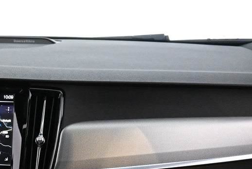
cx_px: -22
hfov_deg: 25.1
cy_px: 212
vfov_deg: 17.2
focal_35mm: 75
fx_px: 525
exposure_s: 1/25
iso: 3200
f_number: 3.5
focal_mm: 16
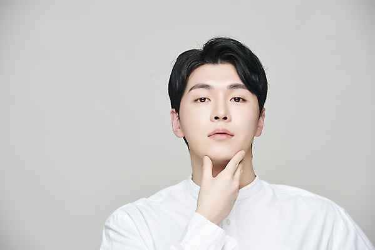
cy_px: 125
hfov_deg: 11.4
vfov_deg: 7.6
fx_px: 1876
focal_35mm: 180
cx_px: 188
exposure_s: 1/125
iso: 64
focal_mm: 180
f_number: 8
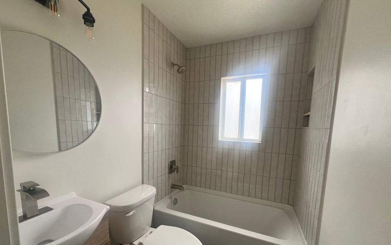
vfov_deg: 78.0
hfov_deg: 105.3
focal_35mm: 14
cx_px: 197
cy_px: 143
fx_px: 149
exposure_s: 1/99
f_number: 1.8
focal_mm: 1.57
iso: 80
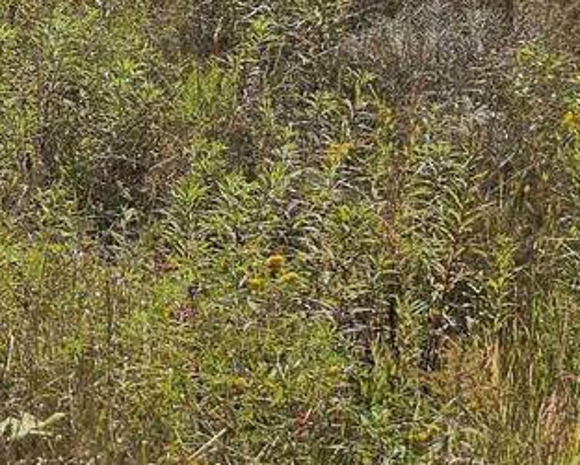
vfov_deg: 15.5
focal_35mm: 92
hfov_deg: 17.1
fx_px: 1580
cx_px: -463
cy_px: -214
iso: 10
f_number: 1.7
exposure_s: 1/1457
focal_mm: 6.3
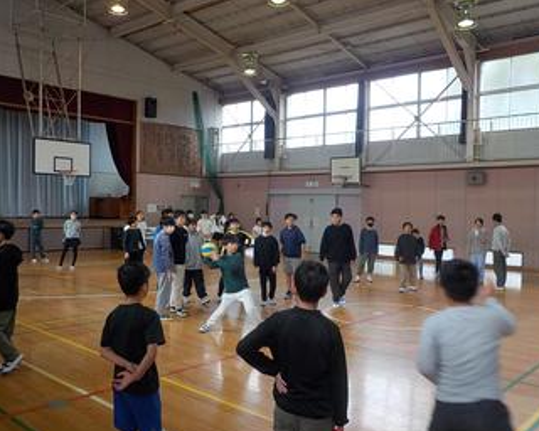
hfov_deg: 55.7
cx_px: 263
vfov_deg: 45.8
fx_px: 510
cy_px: 218
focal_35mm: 32
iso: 125
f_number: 3.3
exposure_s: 1/60
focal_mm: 4.1
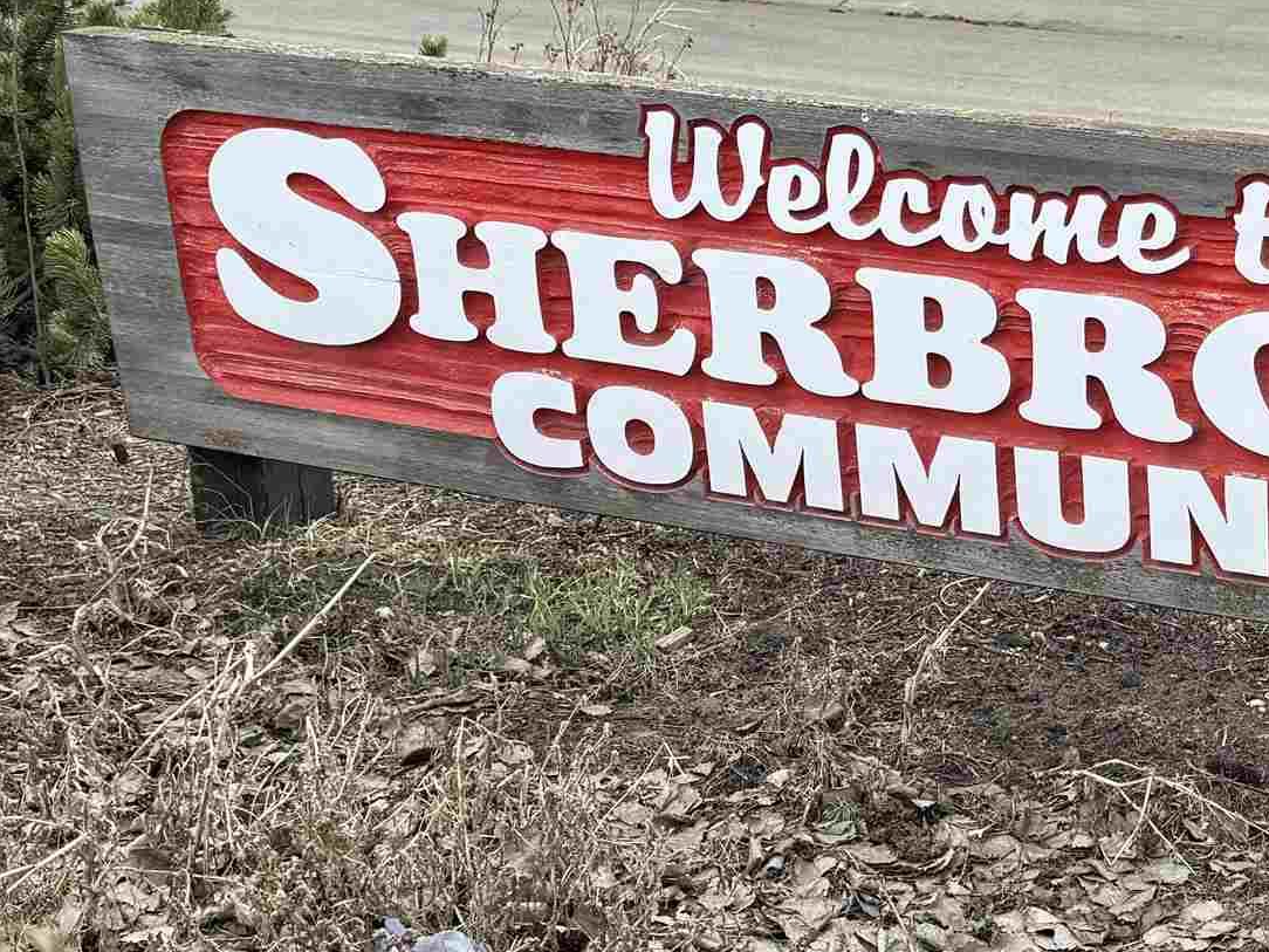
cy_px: 502
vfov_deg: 21.6
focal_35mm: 68
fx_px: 2493
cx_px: 1198
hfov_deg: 27.3
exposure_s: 1/1464
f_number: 1.78
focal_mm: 6.76
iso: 80
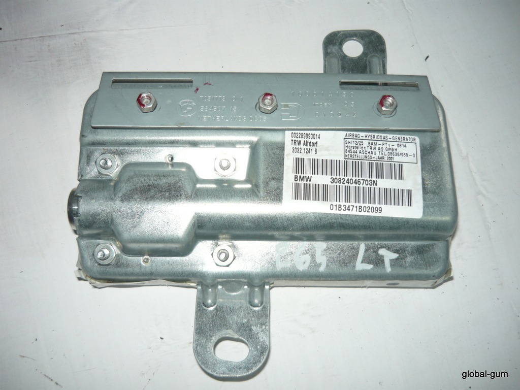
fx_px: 496
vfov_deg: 42.9
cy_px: 195
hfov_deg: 55.4
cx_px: 260
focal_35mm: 33
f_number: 2.8
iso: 100
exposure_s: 1/30
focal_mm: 5.5
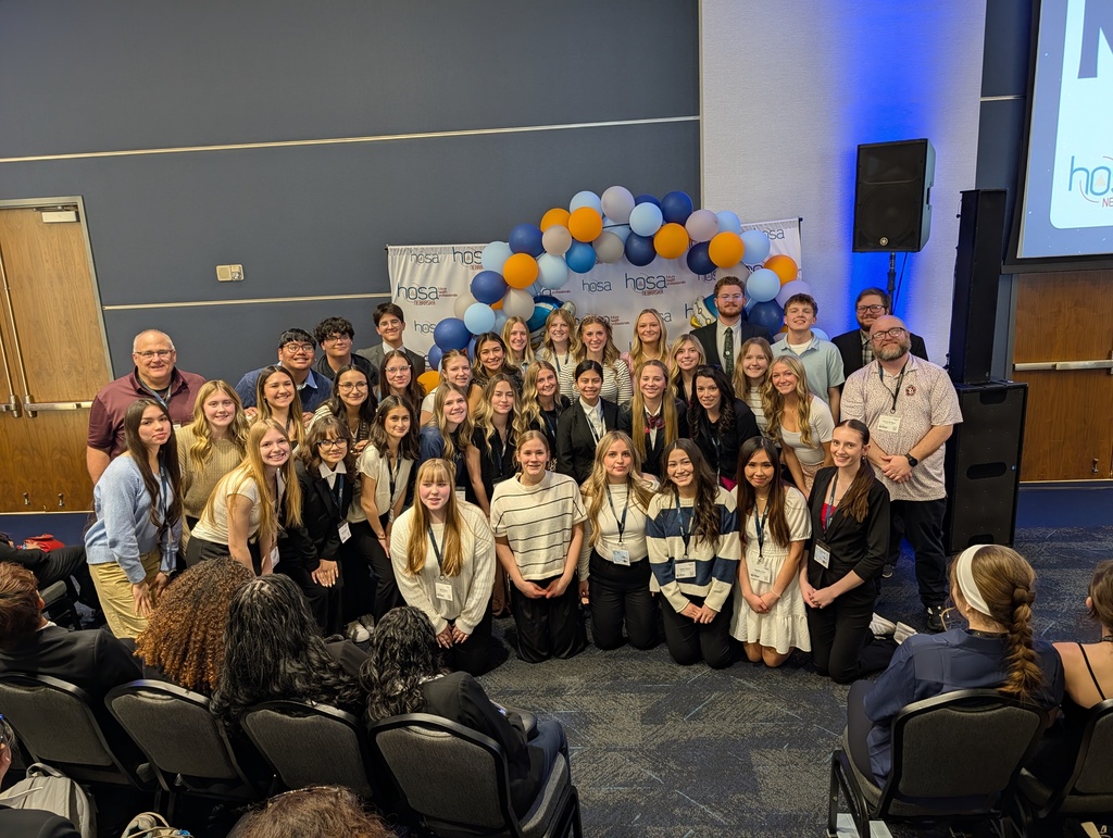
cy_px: 419
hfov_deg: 71.5
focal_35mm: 24
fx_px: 773
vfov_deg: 56.9
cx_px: 556
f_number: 1.68
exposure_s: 1/40
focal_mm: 6.9
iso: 132
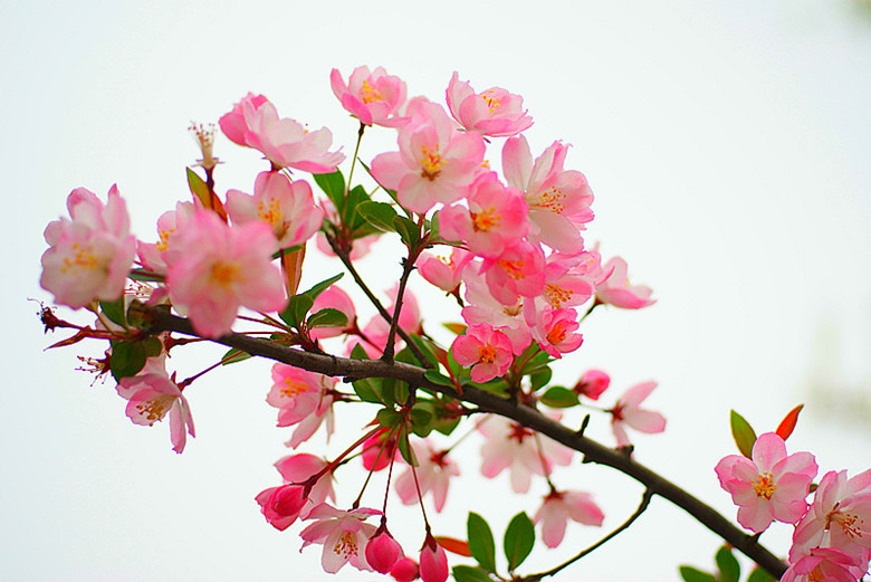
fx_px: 1816
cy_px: 291
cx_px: 436
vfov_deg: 18.2
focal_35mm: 75
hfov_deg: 27.0
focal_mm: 50
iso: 200
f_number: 2.8
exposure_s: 1/80
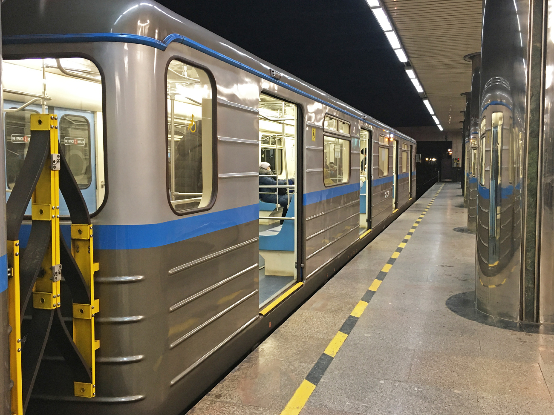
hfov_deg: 61.7
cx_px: 277
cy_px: 208
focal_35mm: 29
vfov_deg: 48.2
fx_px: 464
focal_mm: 4.15
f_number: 2.2
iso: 125
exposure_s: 1/33
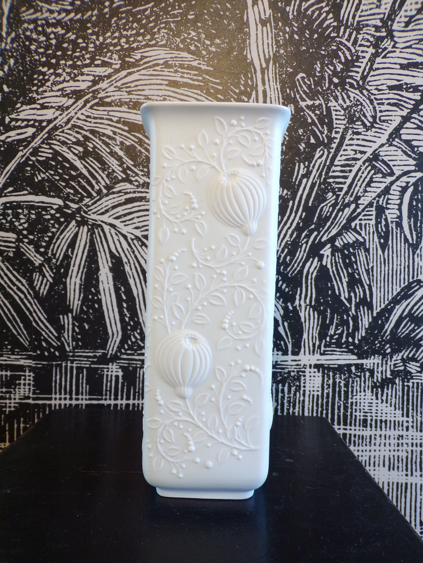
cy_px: 282
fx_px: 391
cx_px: 212
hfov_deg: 56.8
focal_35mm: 24
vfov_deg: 71.6
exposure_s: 1/25
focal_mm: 4.3
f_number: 3
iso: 200
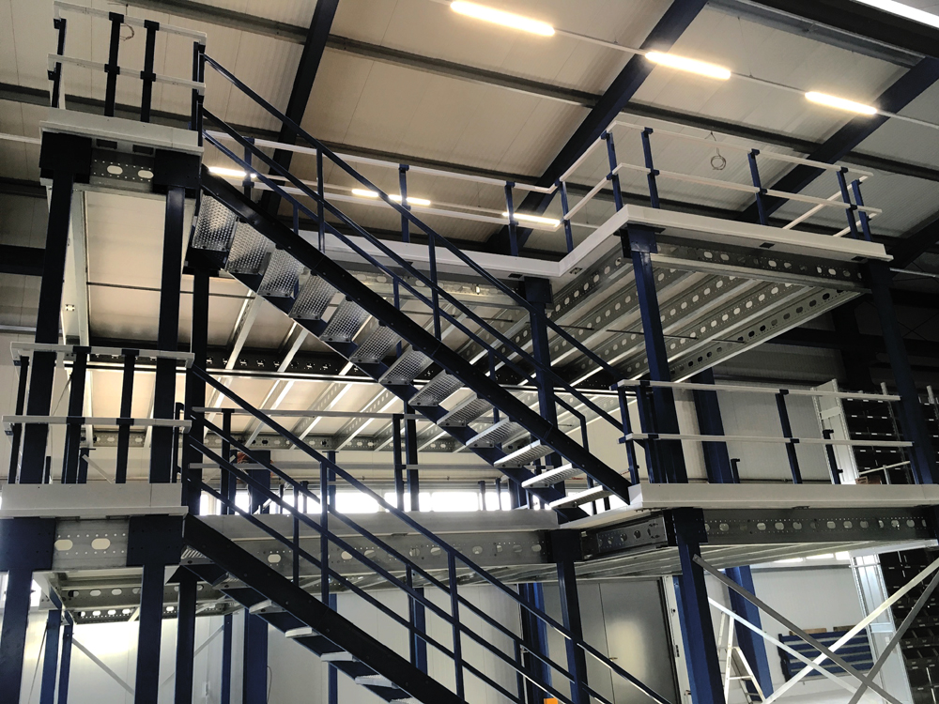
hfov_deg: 61.7
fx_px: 787
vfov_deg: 48.2
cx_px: 470
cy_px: 352
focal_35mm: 29
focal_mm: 4.15
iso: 40
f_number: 2.2
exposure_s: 1/33
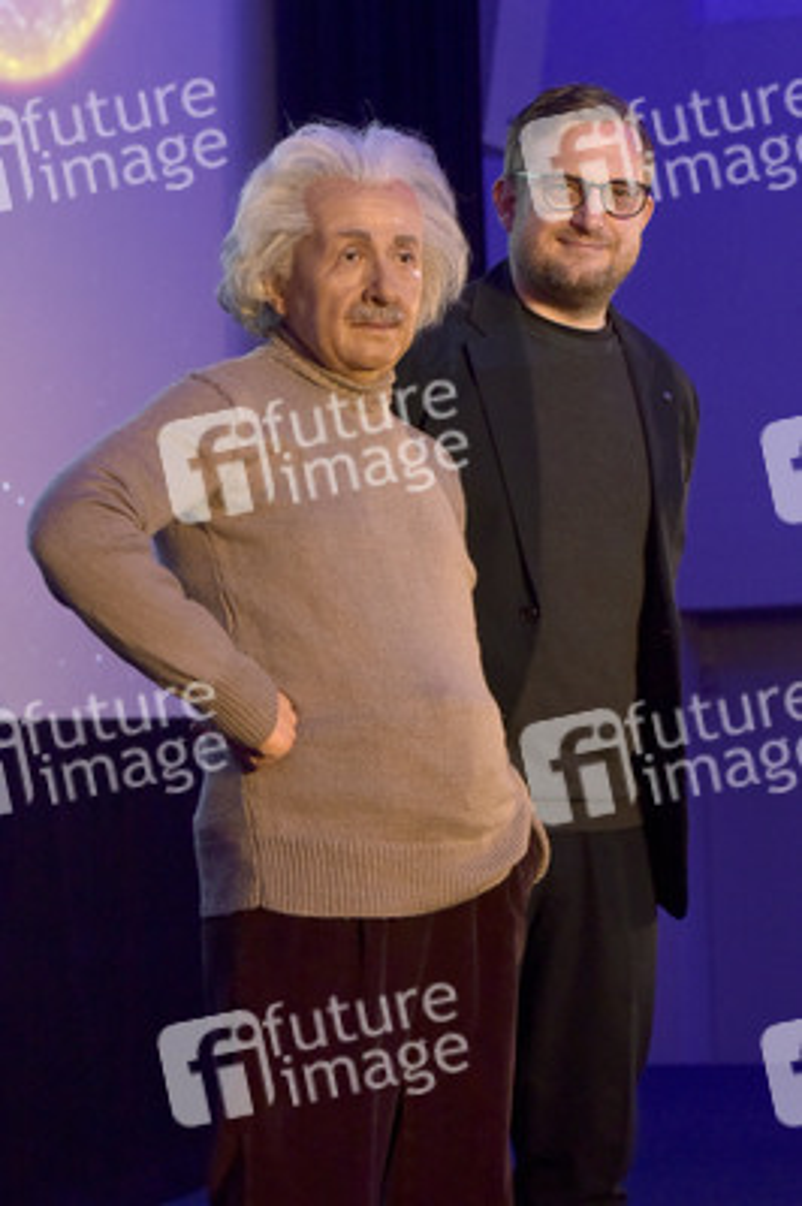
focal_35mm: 70
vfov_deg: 28.9
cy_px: 603
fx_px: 2343
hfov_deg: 19.4
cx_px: 401
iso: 2500
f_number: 5.6
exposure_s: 1/125
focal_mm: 70
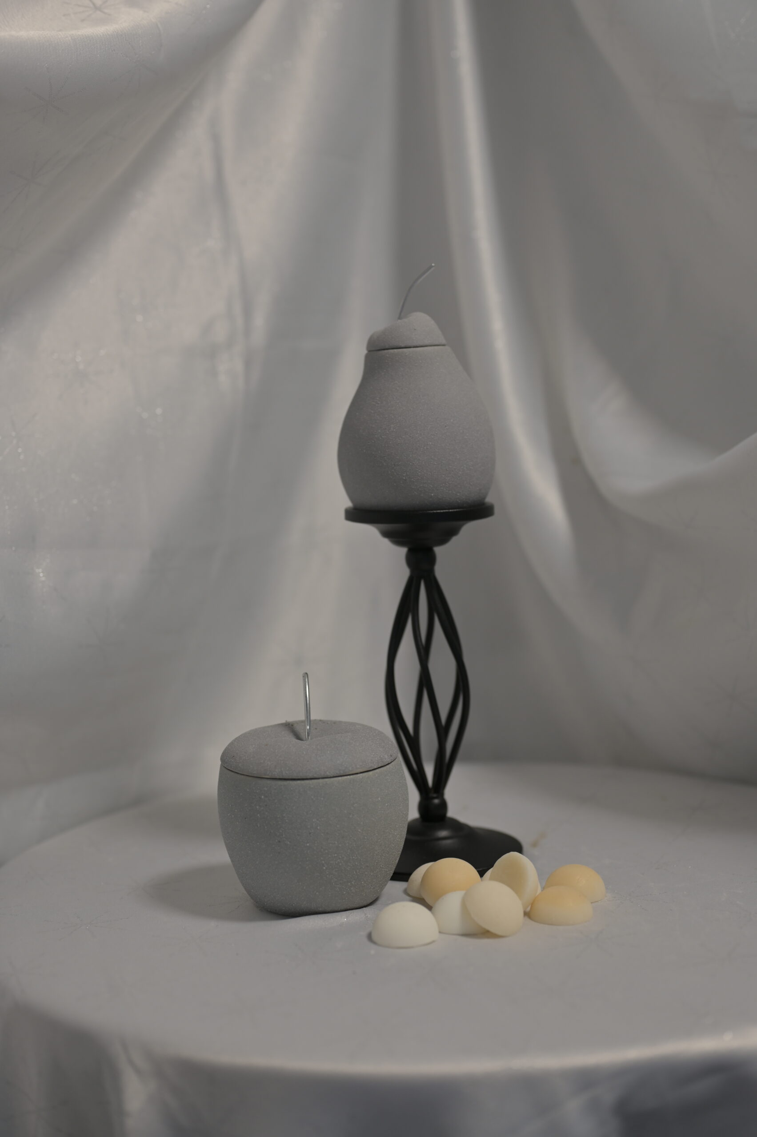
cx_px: 378
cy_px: 568
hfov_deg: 27.0
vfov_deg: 39.6
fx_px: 1579
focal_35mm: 50
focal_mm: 50
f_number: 2.5
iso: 125
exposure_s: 1/60
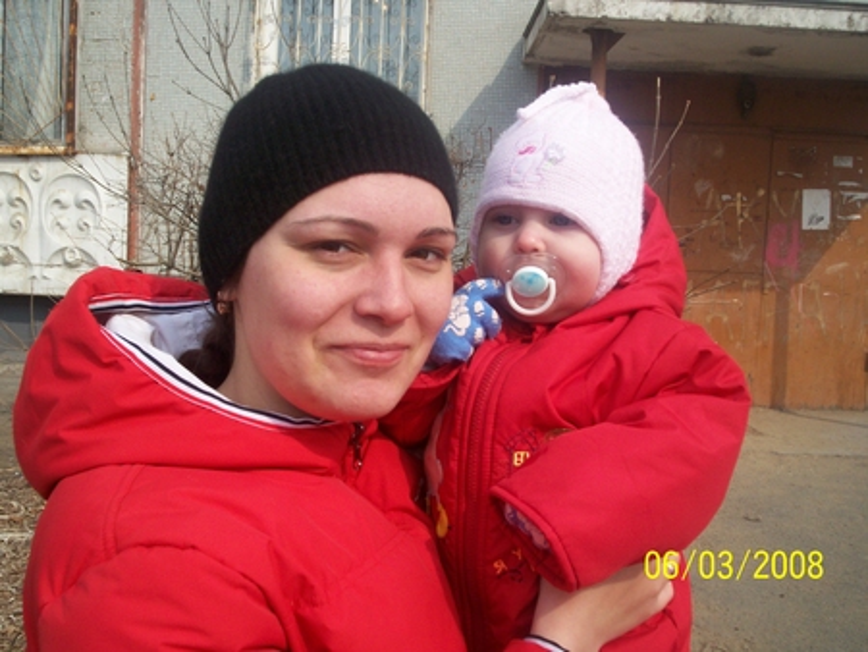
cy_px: 326
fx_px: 903
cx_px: 434
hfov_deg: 51.3
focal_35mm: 36
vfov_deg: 39.7
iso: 100
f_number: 4.5
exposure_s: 1/519
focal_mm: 5.9
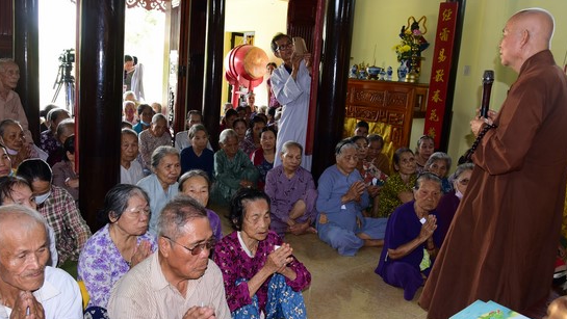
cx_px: 259
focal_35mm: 30
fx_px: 451
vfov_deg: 39.0
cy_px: 158
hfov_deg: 64.2
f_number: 5
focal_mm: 24
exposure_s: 1/40
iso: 800
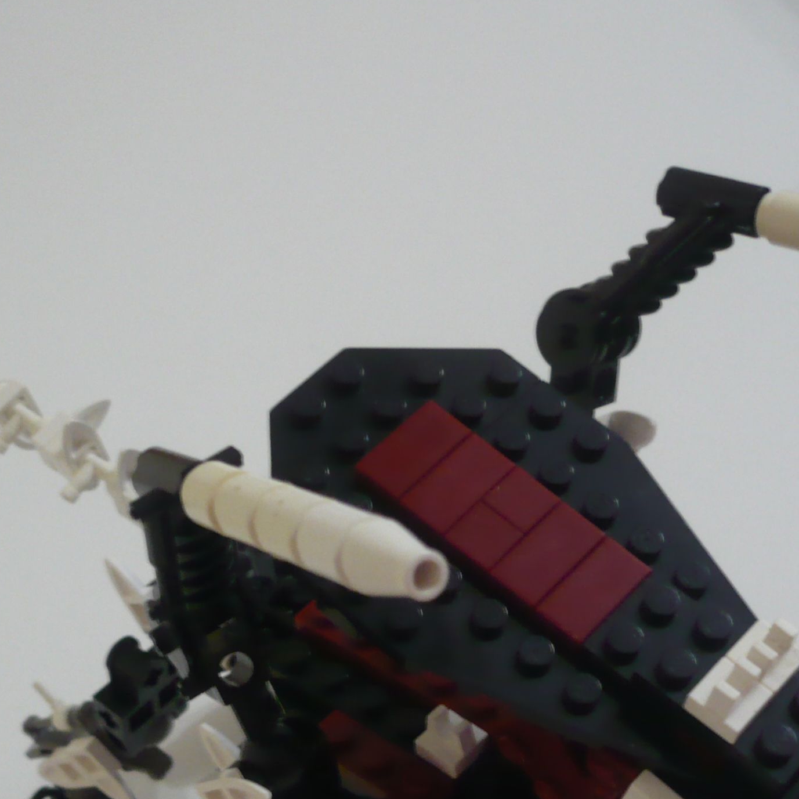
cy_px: 635
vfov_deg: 24.6
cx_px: 446
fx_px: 1802
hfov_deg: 25.0
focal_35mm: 69
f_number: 2.8
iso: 200
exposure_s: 1/10
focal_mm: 5.8
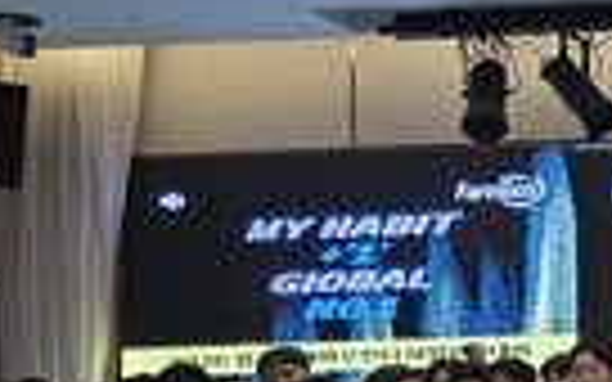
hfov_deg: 18.1
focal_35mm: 99
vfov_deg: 13.2
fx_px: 1651
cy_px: 258
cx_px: 986
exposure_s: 1/120
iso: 250
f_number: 1.7
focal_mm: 6.3
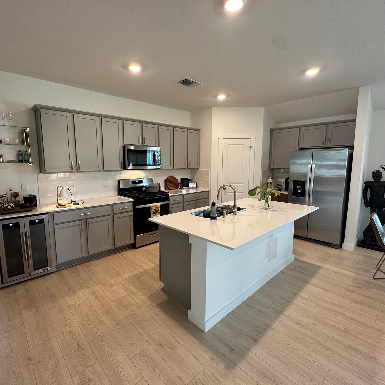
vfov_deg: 84.0
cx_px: 184
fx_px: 214
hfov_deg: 83.9
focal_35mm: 17
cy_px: 189
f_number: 2.2
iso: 250
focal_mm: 2.22
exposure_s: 1/120
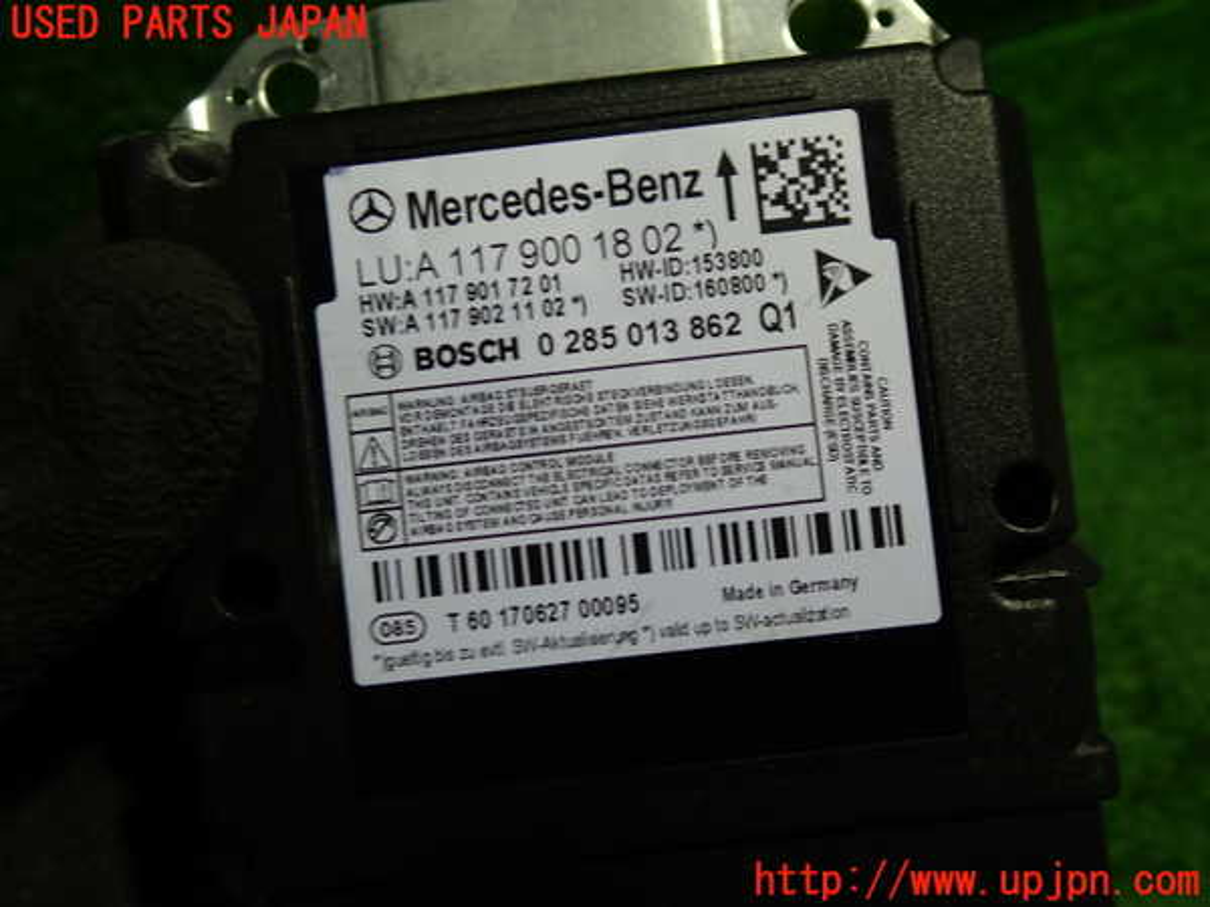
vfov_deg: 46.8
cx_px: 605
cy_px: 454
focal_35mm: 30
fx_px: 1049
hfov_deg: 60.0
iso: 125
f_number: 2.3
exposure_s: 1/60
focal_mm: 5.4
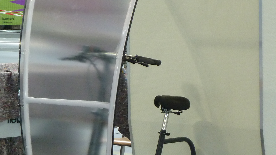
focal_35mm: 152
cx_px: 183
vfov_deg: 8.0
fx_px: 1112
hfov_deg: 14.1
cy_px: 112
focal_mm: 11.9
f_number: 4.1
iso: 250
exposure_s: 1/40
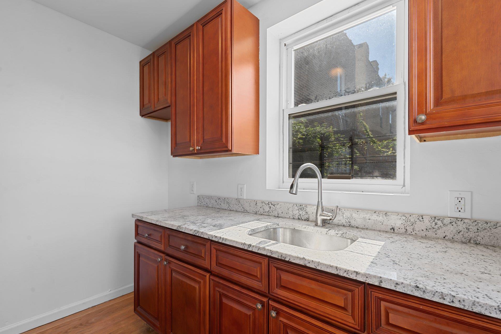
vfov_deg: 77.3
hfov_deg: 100.4
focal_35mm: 15
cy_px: 176
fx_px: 209
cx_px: 254
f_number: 10
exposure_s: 1/3
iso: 200
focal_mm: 14
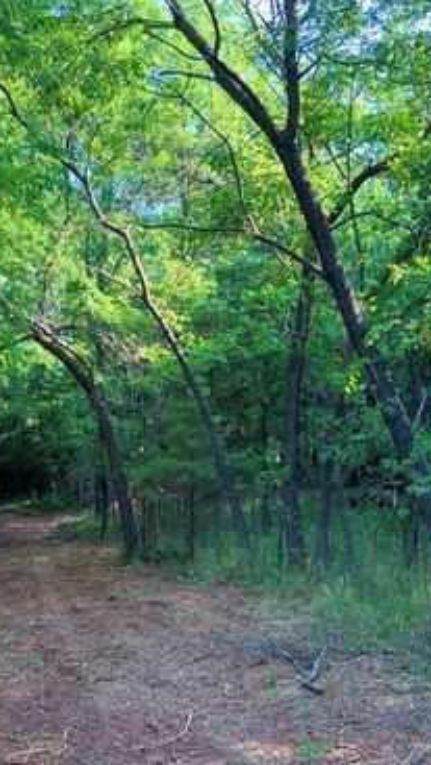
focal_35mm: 43
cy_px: 389
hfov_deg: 27.5
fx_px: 872
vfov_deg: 47.3
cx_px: 131
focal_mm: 3
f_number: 1.8
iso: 32
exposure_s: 1/122
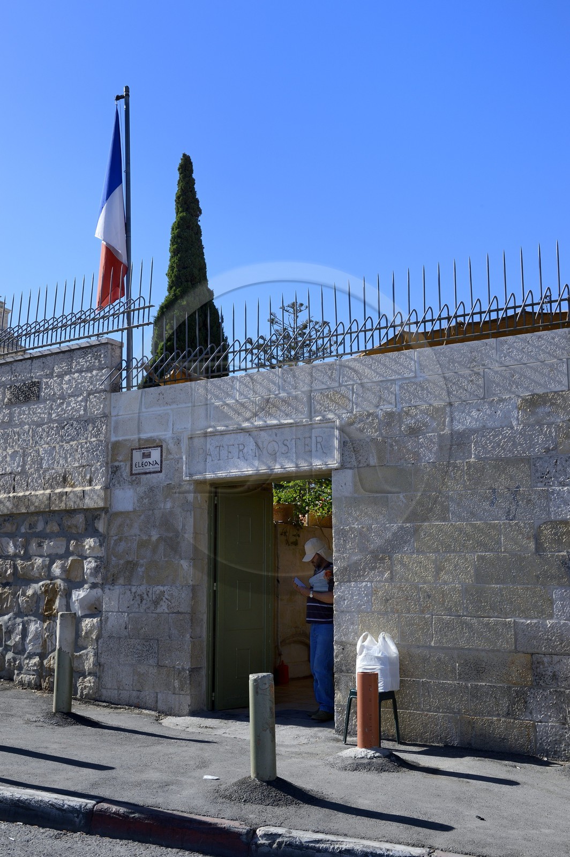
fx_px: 952
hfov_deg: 33.3
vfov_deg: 48.5
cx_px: 285
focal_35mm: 40
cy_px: 428
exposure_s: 1/200
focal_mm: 40
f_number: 13
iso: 200
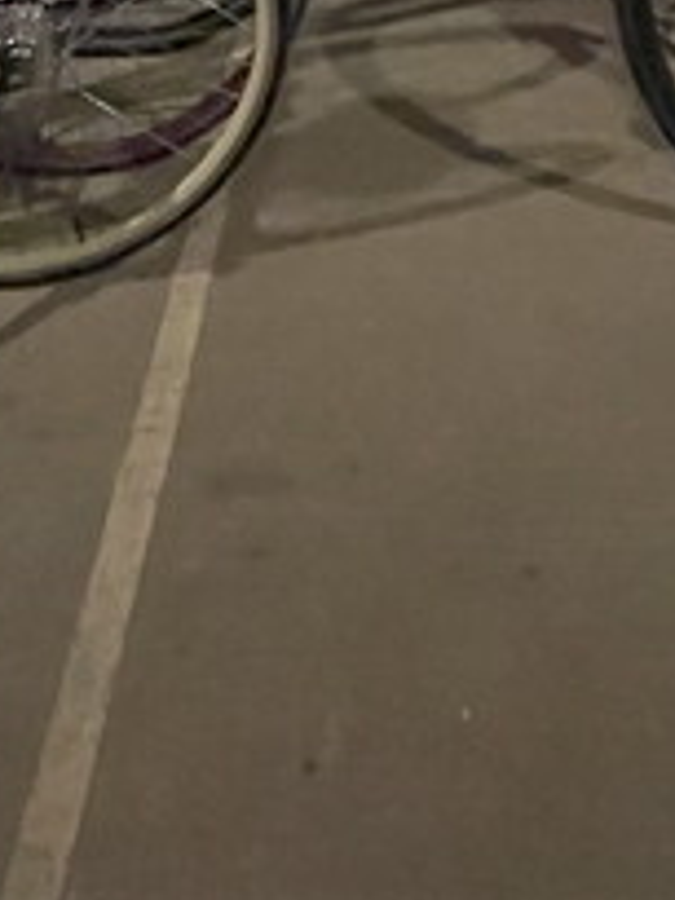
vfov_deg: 23.2
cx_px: 410
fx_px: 1430
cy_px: -626
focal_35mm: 55
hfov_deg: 26.5
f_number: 2.4
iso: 1250
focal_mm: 1.54
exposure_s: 1/25
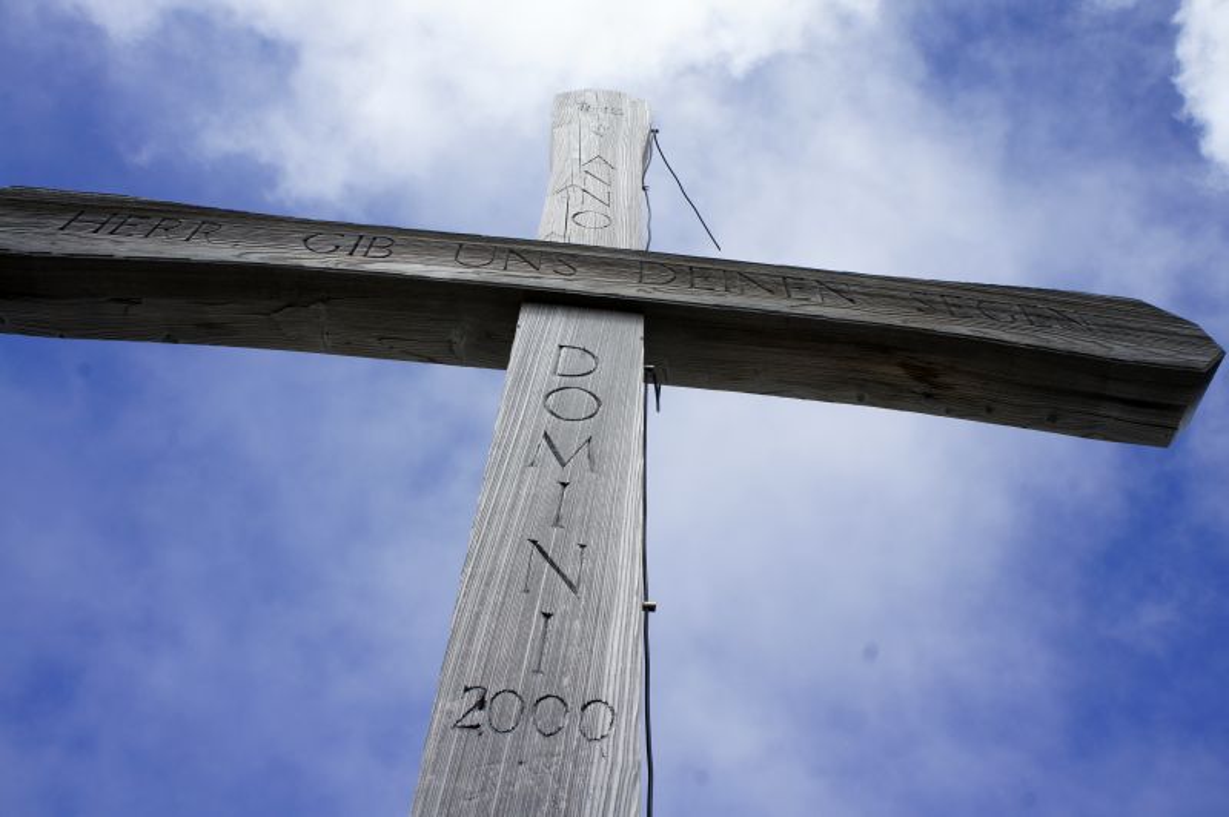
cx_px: 614
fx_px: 921
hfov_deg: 67.4
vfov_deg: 47.9
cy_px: 408
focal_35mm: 27
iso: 200
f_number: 11
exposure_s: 1/250
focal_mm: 18
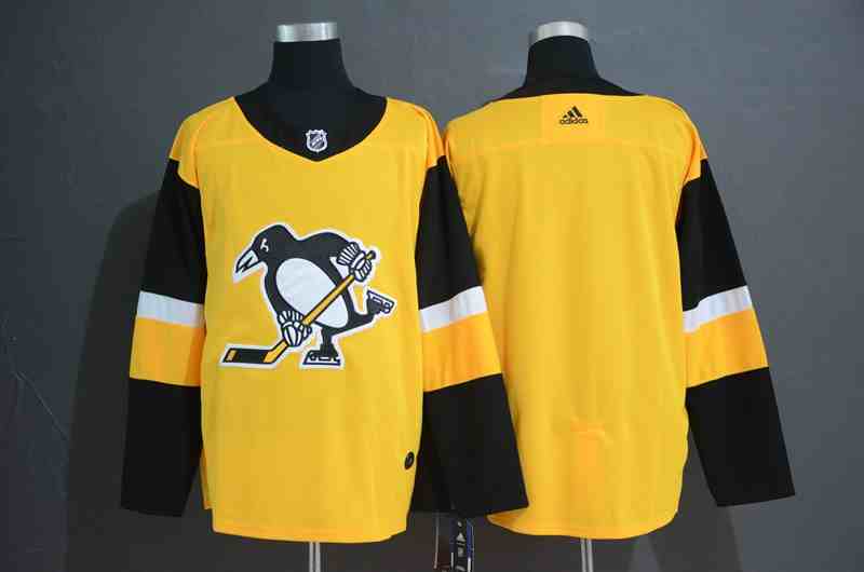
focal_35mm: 57
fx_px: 1365
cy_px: 286
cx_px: 432
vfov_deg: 23.7
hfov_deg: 35.1
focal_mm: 38
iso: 4000
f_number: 4.2
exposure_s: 1/30
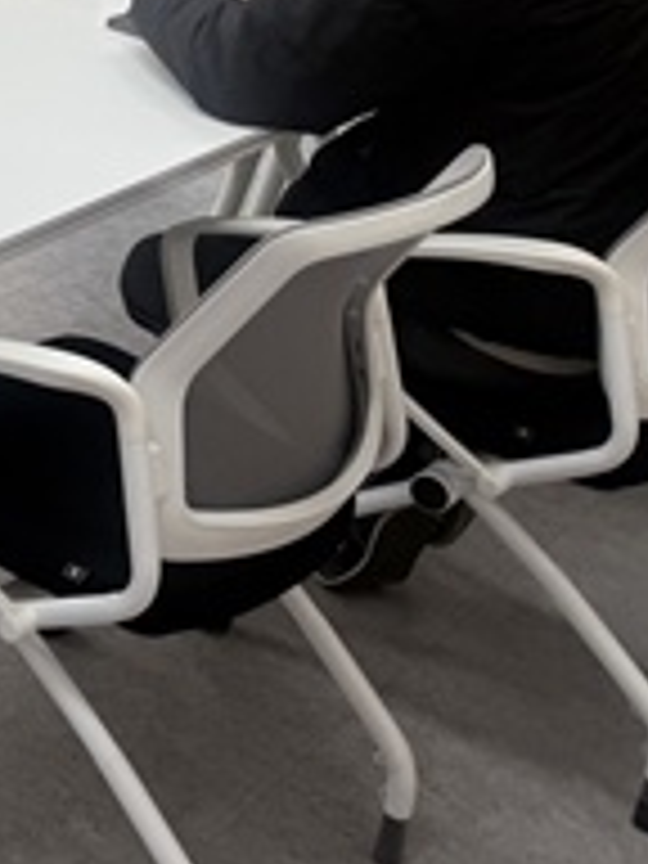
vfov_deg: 23.3
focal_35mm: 80
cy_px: -27
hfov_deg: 15.5
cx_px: -554
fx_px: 1997
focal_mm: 6.76
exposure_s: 1/238
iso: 64
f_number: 1.78
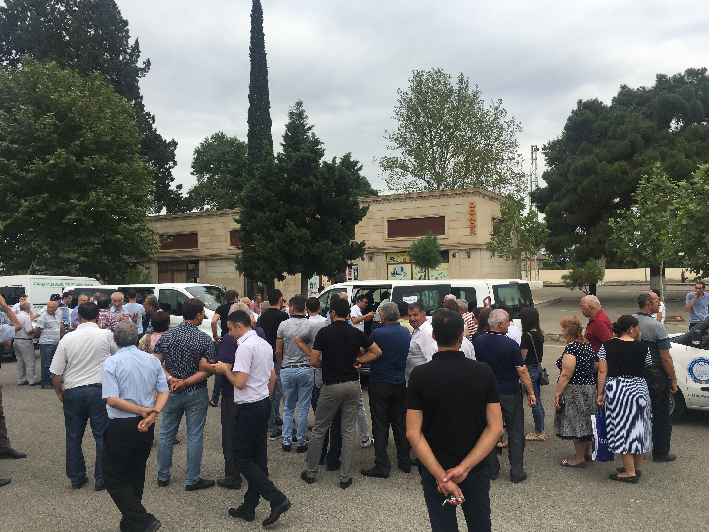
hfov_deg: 61.7
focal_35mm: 29
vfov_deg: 48.2
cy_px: 266
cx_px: 354
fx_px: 594
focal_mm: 4.15
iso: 25
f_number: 2.2
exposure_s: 1/1789
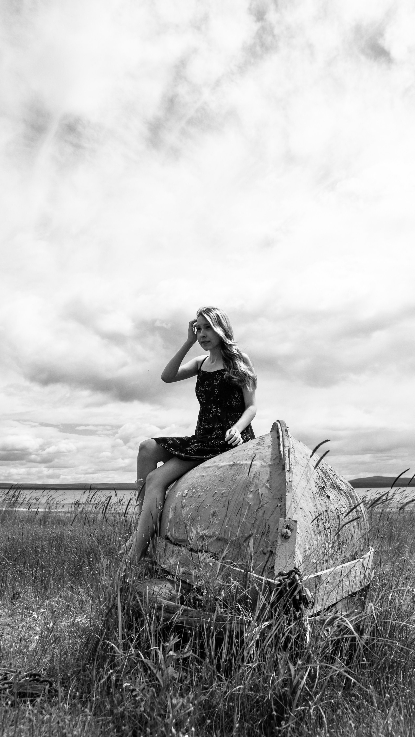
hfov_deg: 42.0
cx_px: 240
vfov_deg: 68.8
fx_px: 539
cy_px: 362
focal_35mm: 28
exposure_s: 1/1250
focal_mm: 17
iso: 100
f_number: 5
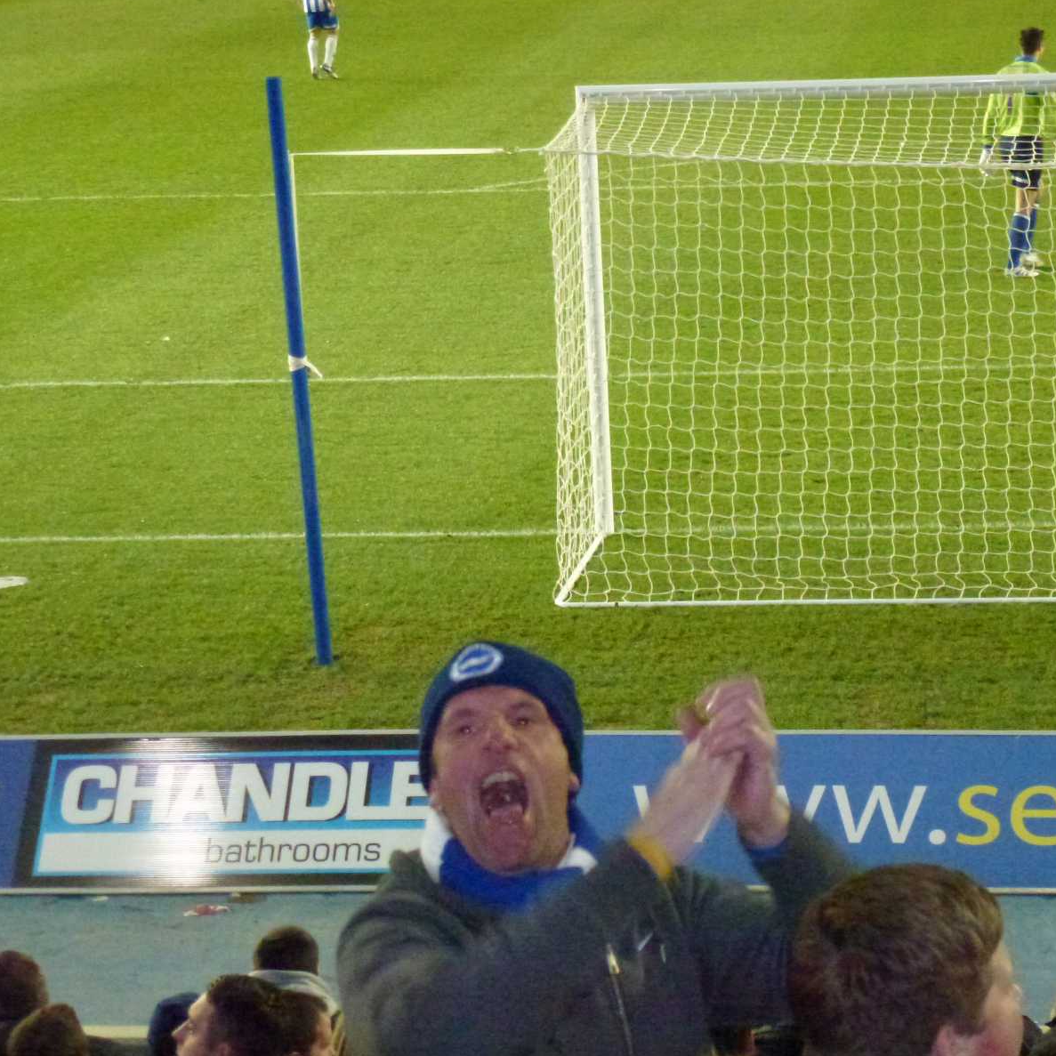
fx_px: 3658
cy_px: 525
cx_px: 666
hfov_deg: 16.4
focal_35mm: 106
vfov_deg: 16.4
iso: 1600
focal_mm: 16
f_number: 4.9
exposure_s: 1/60
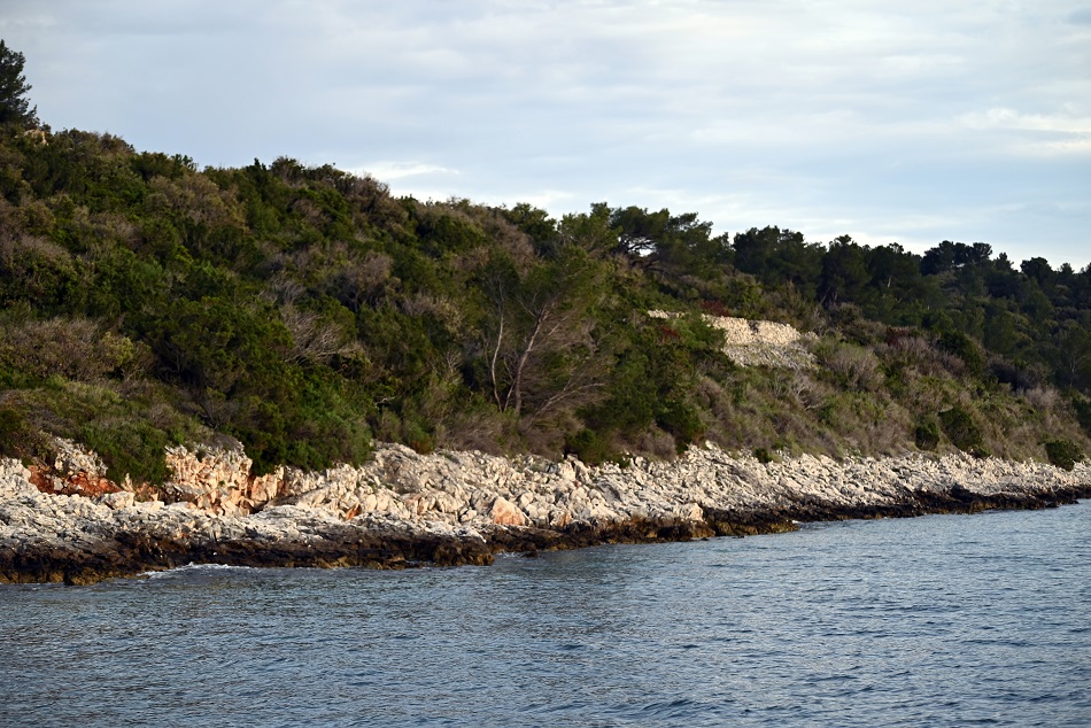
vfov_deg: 13.4
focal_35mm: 102
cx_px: 546
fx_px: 3092
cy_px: 364
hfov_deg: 20.0
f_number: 4.5
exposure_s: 1/500
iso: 400
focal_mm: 102
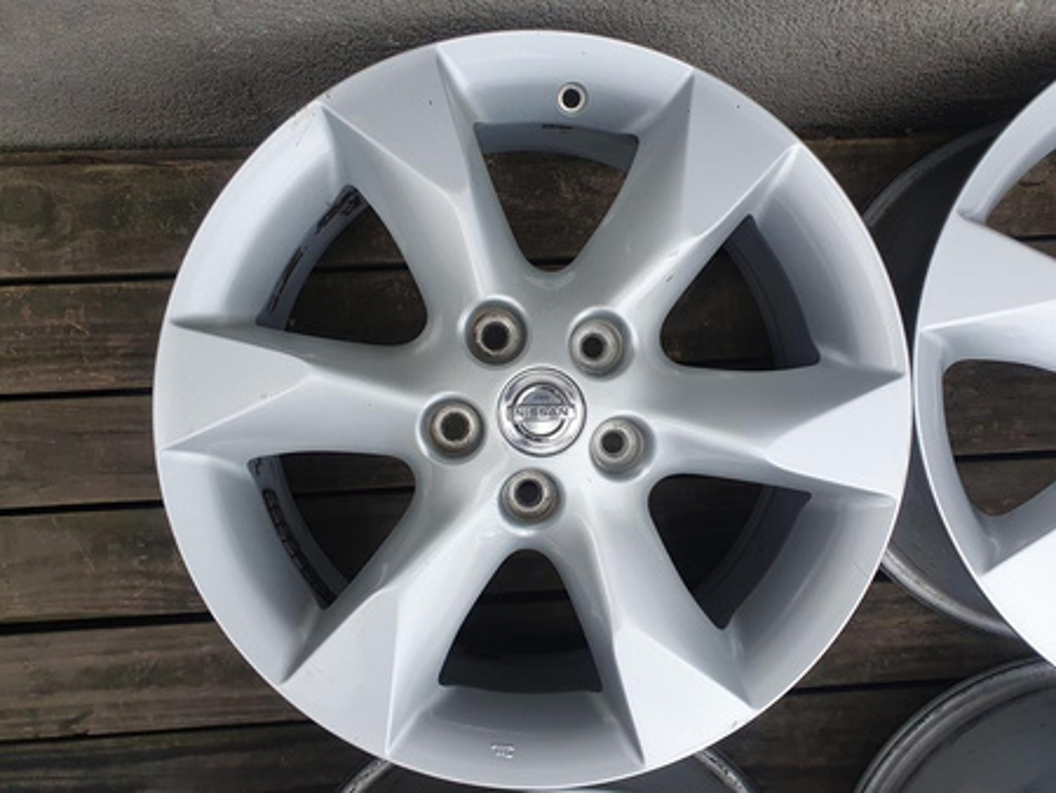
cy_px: 396
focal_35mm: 26
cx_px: 528
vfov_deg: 53.1
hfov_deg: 67.3
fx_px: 794
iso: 50
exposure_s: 1/578
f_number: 2.4
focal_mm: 4.32
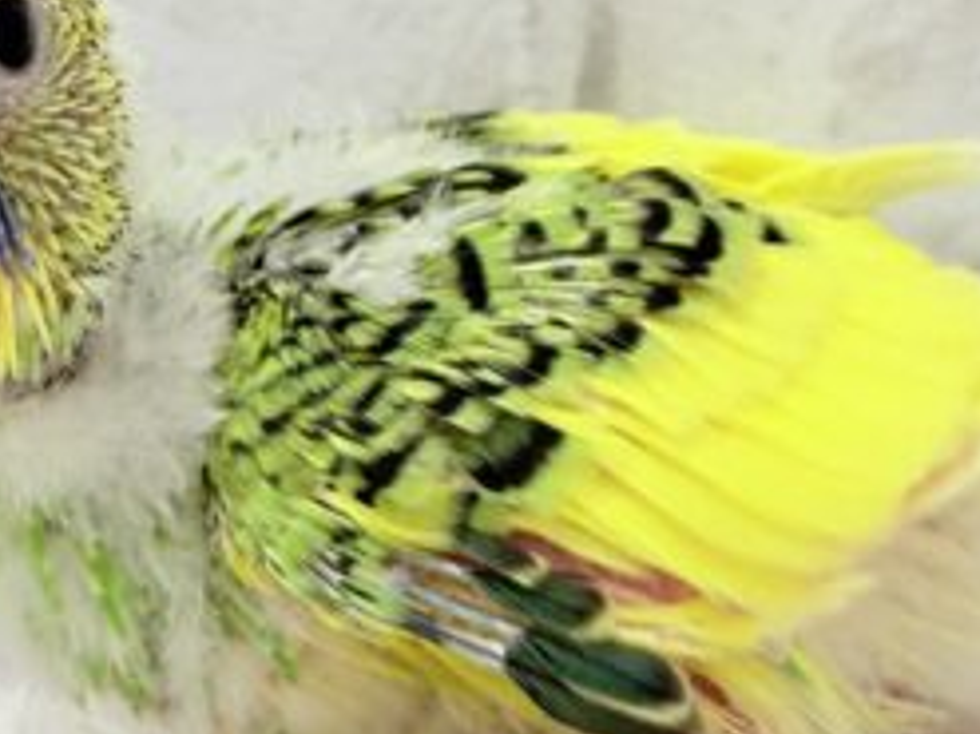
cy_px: 44
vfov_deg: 10.9
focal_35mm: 135
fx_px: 3820
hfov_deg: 14.6
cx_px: 361
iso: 50
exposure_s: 1/50
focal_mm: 5.96
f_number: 1.6
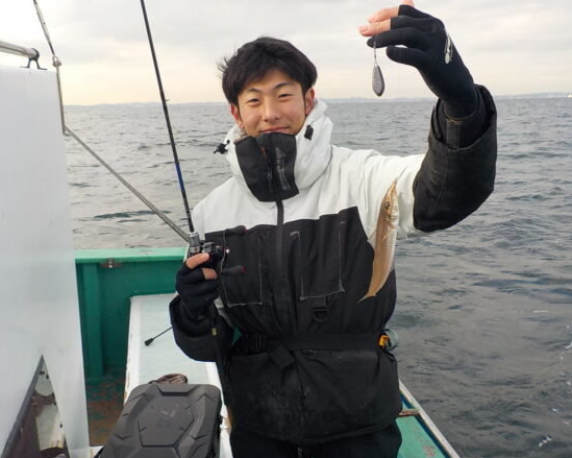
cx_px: 294
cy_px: 224
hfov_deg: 55.7
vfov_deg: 45.8
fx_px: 542
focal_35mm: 32
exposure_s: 1/500
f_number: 3.3
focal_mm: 4.1
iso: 125
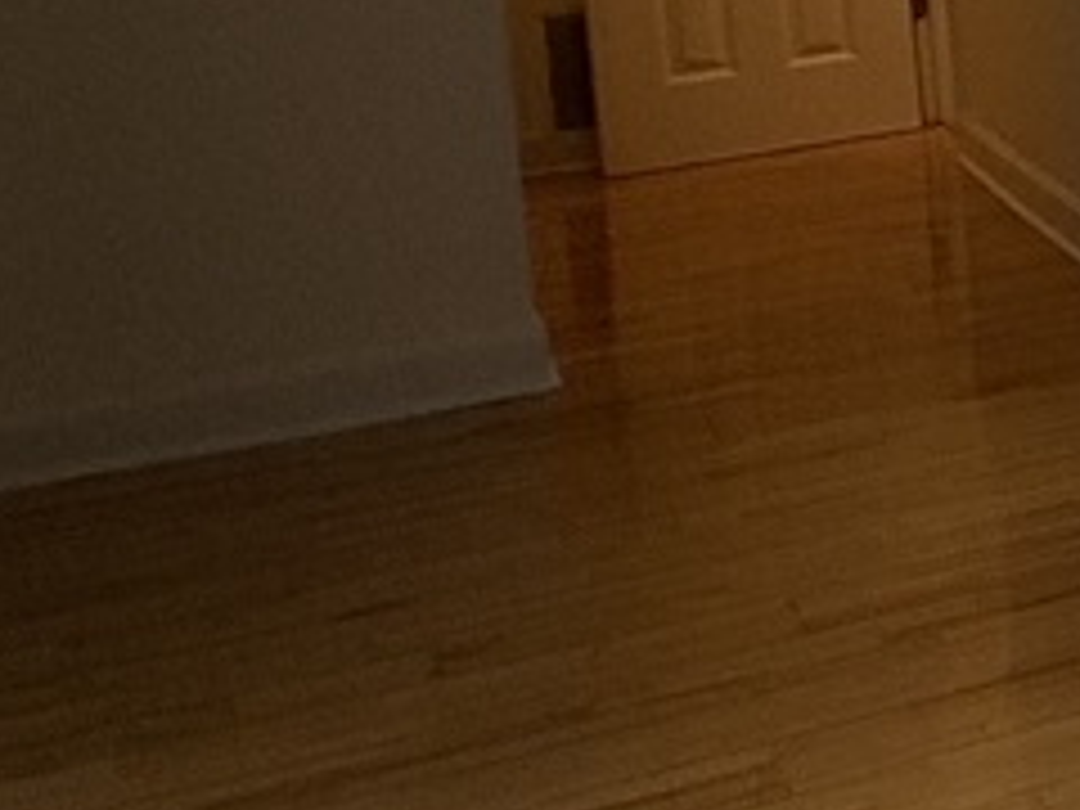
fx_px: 2621
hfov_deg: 14.2
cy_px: -220
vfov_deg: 16.7
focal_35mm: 84
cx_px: 2682
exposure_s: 1/120
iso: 50
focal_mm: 2.22
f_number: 2.2
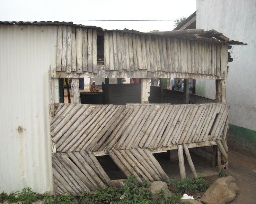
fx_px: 280
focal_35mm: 37
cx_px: 132
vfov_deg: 40.1
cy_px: 102
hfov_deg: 49.1
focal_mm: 5.7
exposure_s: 1/125
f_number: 5.6
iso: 64
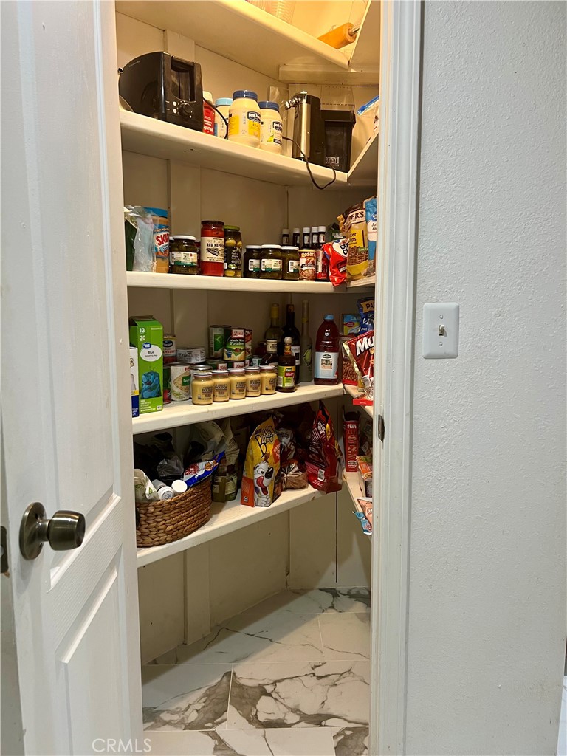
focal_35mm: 26
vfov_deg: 67.3
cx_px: 284
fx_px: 568
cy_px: 378
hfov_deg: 53.1
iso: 100
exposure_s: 1/60
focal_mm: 5.7
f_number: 1.5
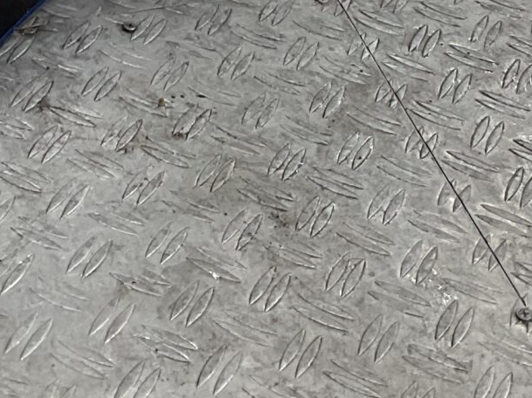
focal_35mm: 122
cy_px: -356
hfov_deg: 16.1
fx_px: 1874
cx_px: 215
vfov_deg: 11.2
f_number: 1.8
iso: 25
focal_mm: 3
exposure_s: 1/120
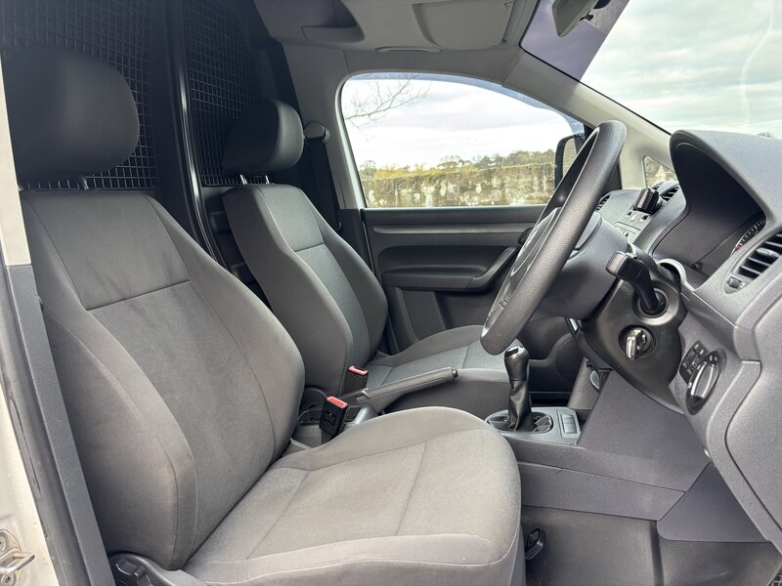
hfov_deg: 67.3
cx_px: 391
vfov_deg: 53.1
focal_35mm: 26
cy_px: 293
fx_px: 587
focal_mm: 5.96
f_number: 1.6
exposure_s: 1/89
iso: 125
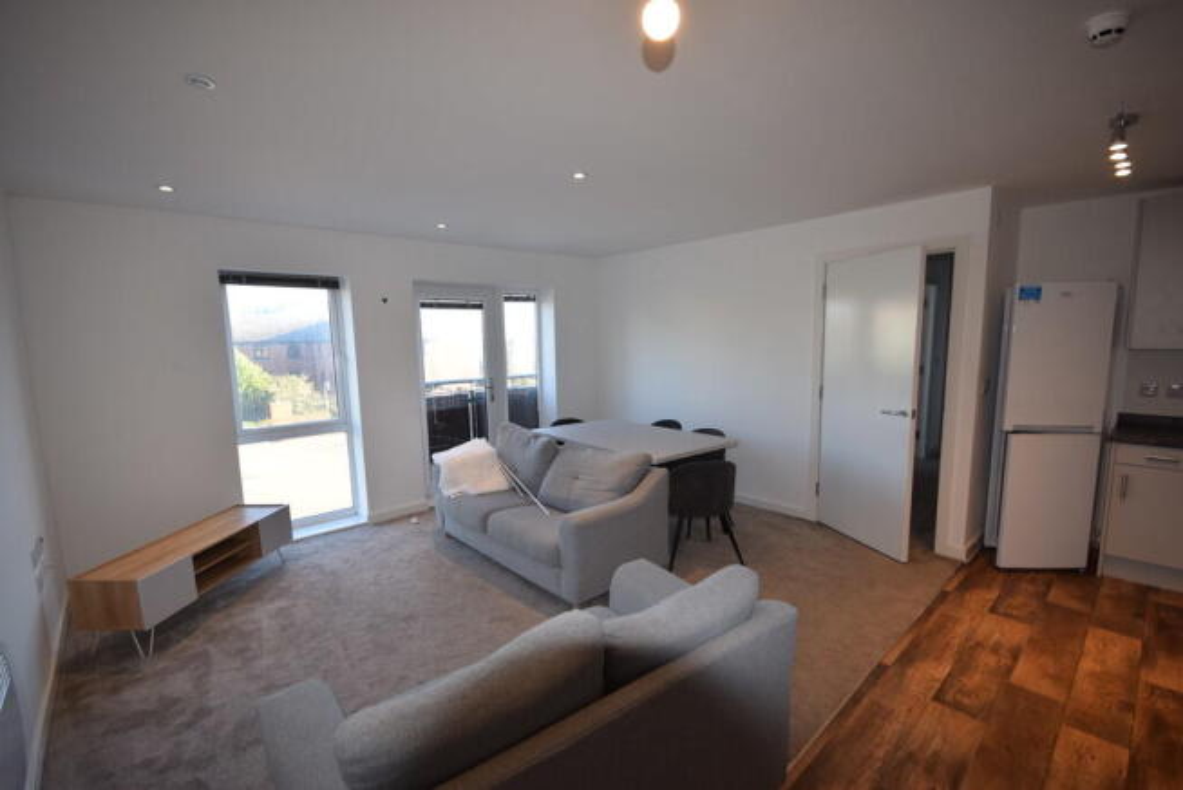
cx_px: 592
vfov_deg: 77.4
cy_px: 395
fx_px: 493
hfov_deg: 100.4
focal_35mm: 15
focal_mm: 10
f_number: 5.6
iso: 560
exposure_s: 1/125
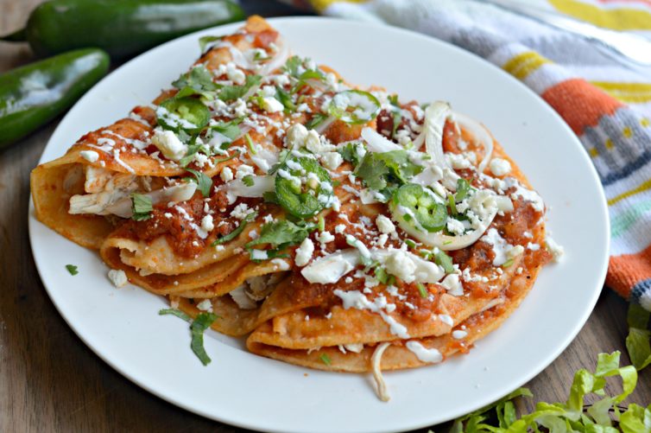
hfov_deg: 27.0
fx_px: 1355
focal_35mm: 75
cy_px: 216
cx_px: 326
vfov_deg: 18.1
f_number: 4.5
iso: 400
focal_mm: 50
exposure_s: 1/80
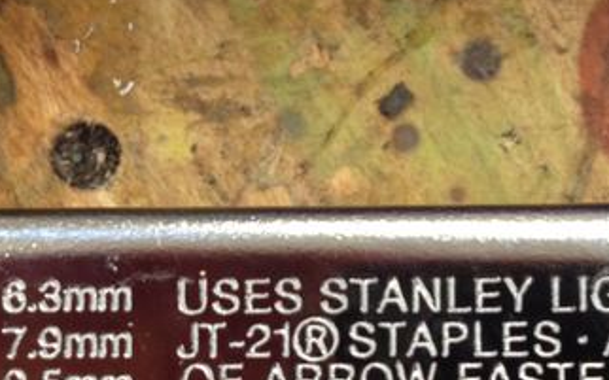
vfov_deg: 15.6
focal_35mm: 83
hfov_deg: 24.9
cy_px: 291
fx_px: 1377
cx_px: 365
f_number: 2.4
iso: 125
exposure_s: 1/20
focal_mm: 4.28
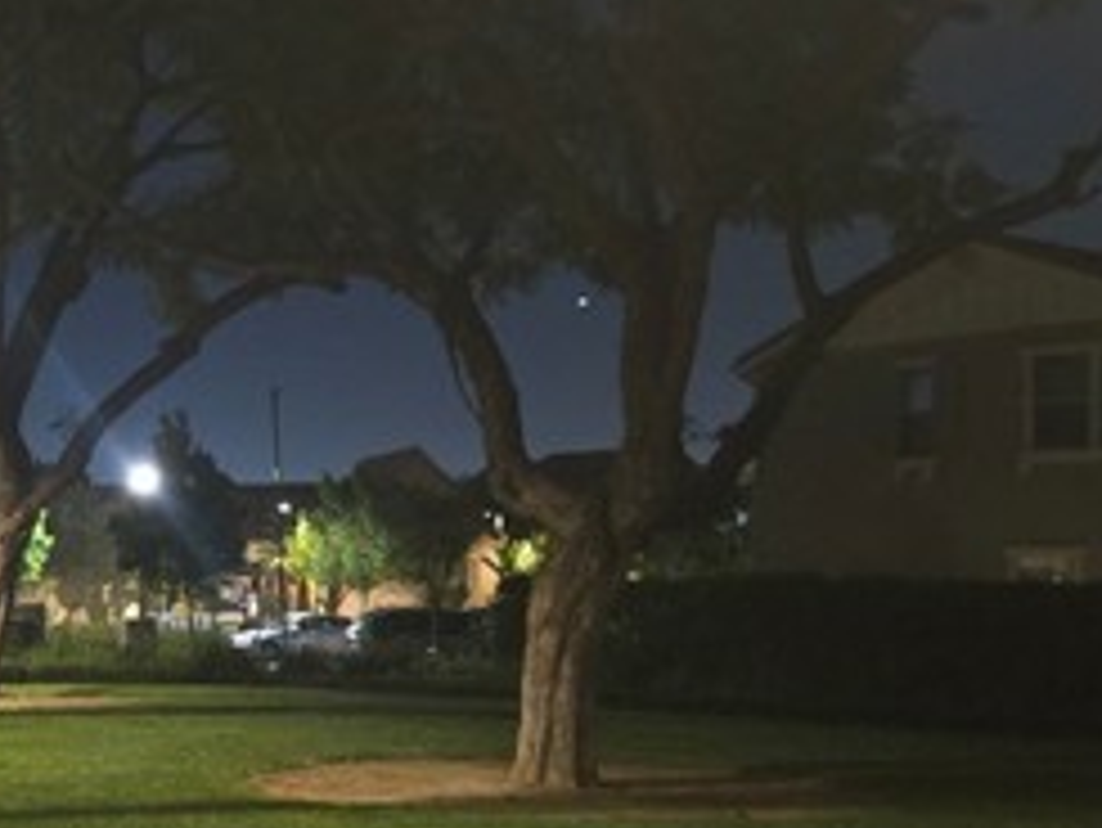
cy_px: 608
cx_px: 103
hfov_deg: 30.7
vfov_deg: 24.2
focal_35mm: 60
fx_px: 1911
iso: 1600
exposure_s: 1/30
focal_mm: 5.4
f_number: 1.8
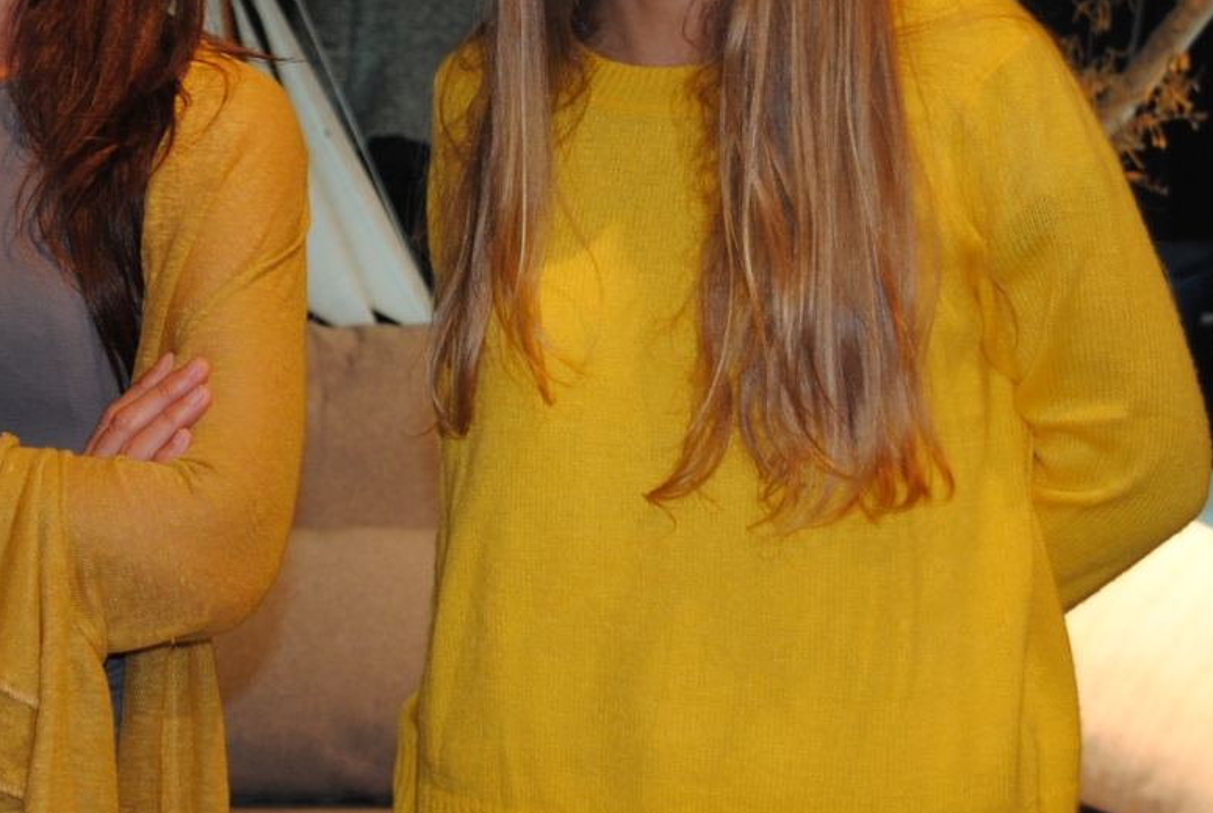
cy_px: 201
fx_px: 3888
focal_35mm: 115
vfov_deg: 11.9
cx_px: 196
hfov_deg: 17.5
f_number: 4.2
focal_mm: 31
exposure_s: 1/60
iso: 200
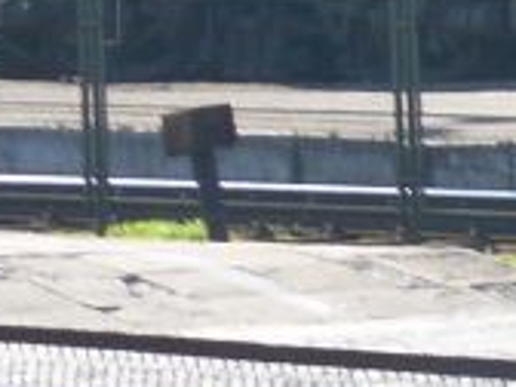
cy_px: 169
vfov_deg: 2.8
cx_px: 986
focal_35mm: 525
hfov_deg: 3.7
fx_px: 7826
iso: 50
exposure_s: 1/92.5
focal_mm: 18.9
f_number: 4.9
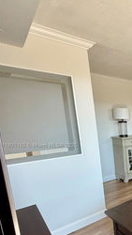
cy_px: 146
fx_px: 161
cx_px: 197
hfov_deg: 28.7
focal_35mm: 26
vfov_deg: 70.8
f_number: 2.2
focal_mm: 2.22
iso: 125
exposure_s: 1/120
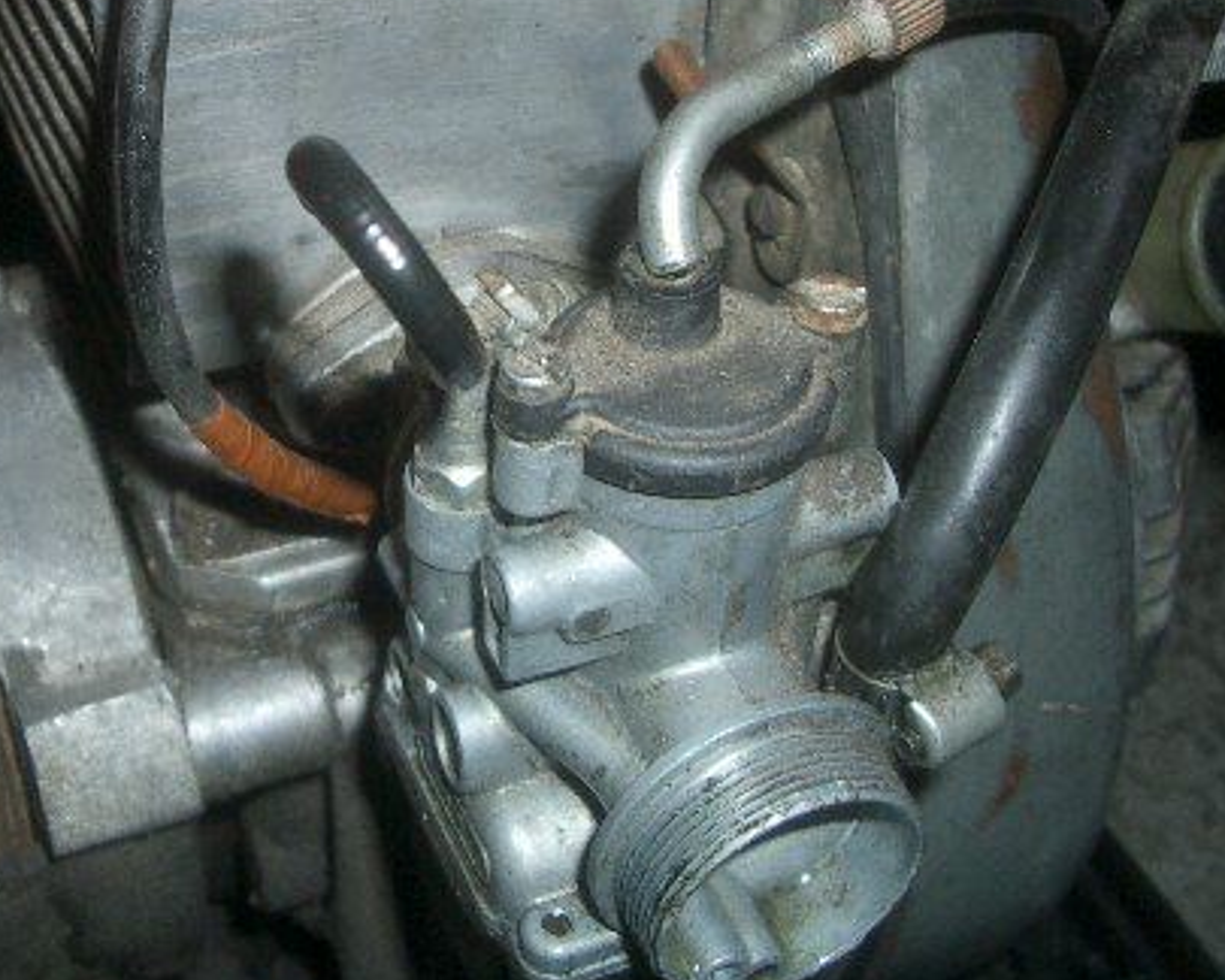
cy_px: 339
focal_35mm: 54
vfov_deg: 28.0
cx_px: 414
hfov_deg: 34.4
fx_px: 1958
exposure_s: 1/40
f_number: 2.6
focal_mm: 5.8
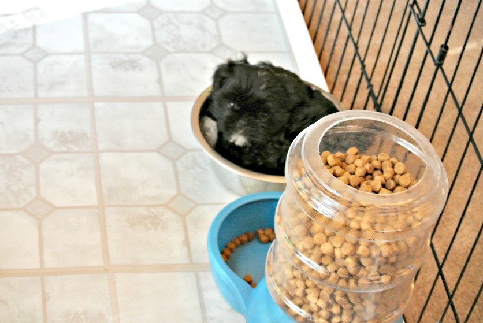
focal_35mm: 84
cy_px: 164
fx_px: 1128
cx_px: 239
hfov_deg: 24.2
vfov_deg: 16.3
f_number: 3.8
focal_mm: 30
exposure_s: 1/30
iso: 800
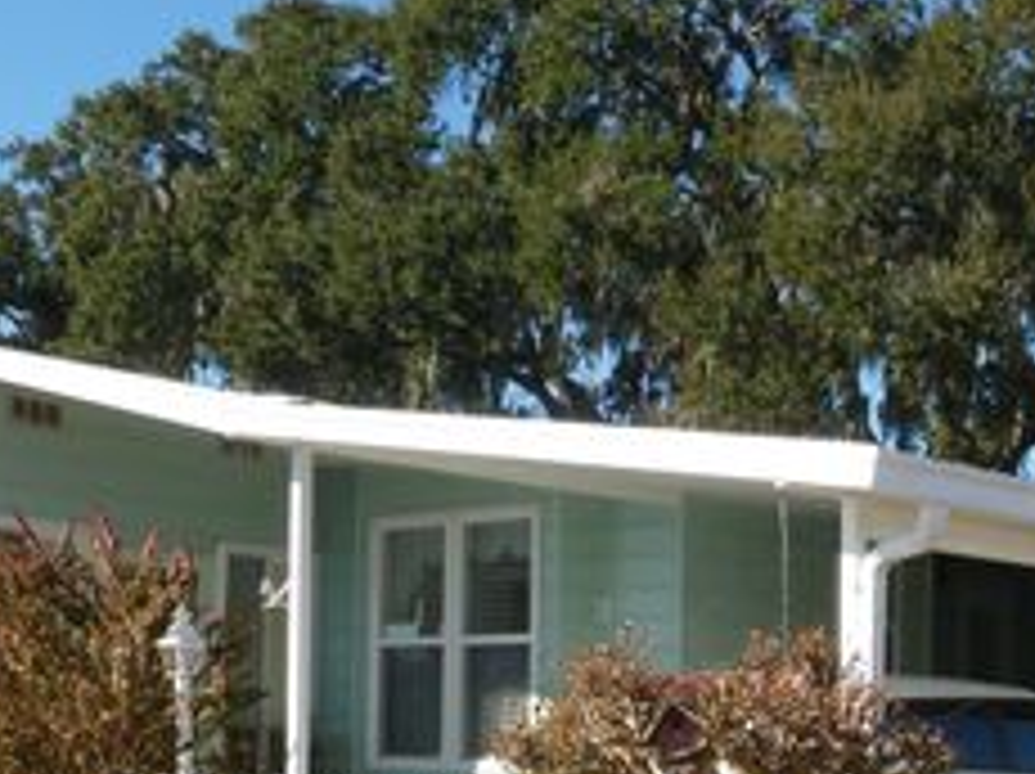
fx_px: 1822
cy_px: 749
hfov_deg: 31.4
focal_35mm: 61
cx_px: 706
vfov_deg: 23.1
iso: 100
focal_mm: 5
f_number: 3.3
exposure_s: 1/640
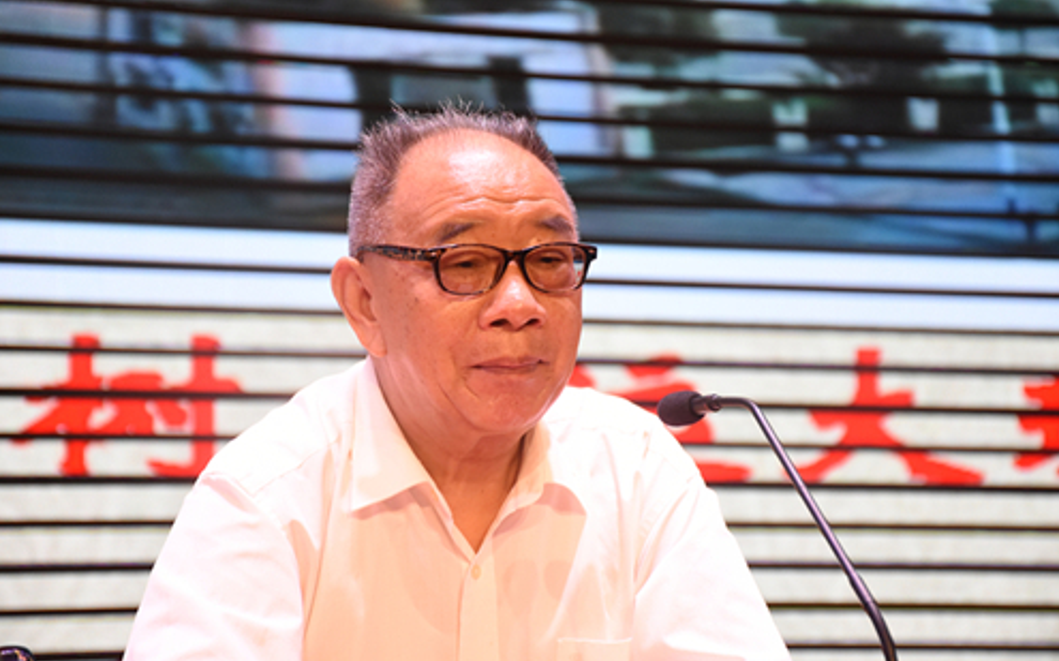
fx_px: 4010
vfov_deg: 9.4
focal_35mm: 139
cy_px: 343
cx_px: 528
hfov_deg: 15.0
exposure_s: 1/250
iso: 2000
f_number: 5.3
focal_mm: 90
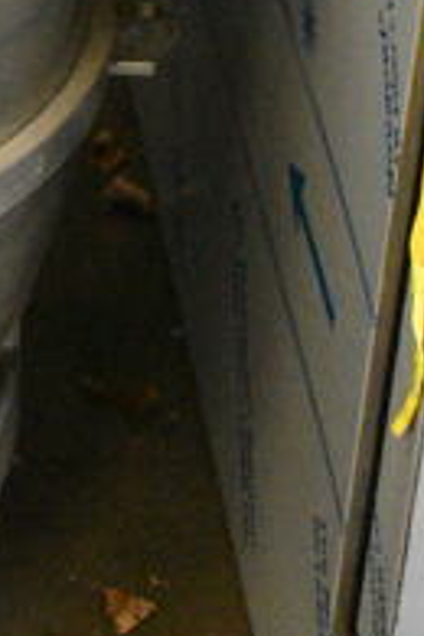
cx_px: -427
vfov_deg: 11.0
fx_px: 3097
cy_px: -462
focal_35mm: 175
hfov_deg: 7.5
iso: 6400
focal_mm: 25
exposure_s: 1/160
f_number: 5
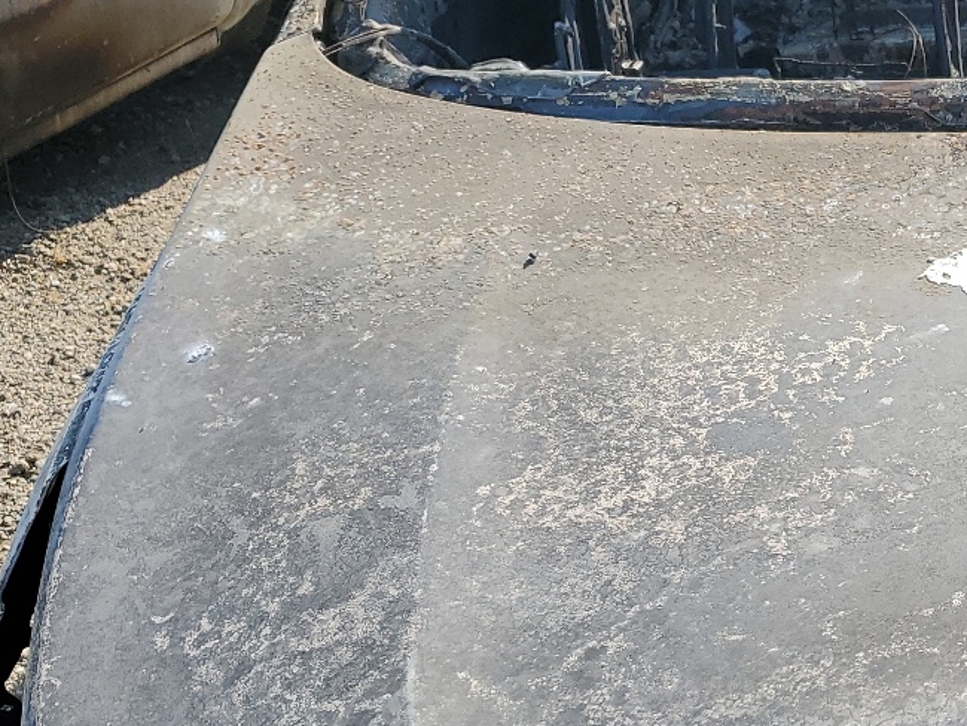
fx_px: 1789
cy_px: 591
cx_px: 1070
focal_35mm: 64
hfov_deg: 27.6
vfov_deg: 22.6
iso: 50
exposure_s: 1/2500
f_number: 1.5
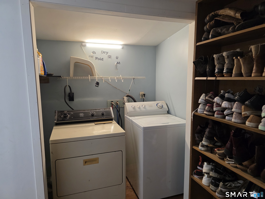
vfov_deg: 58.9
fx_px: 176
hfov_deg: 73.9
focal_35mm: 23
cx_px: 132
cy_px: 100
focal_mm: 6.3
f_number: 1.7
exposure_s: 1/120
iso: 500
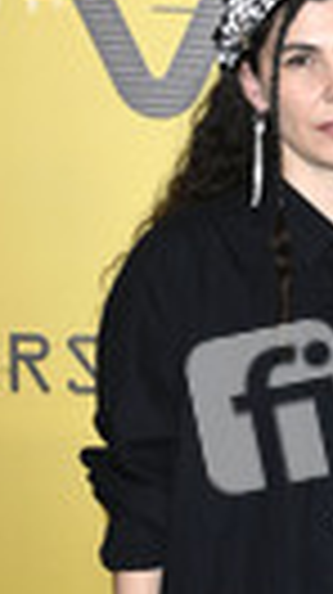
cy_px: 612
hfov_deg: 6.7
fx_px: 2801
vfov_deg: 12.0
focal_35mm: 178
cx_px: 549
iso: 800
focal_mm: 56
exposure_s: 1/250
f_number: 5.6
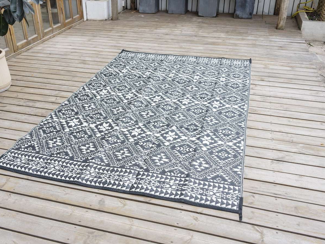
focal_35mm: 36
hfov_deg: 51.3
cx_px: 144
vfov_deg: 39.6
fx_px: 338
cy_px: 122
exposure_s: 1/320
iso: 100
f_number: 7.1
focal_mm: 33
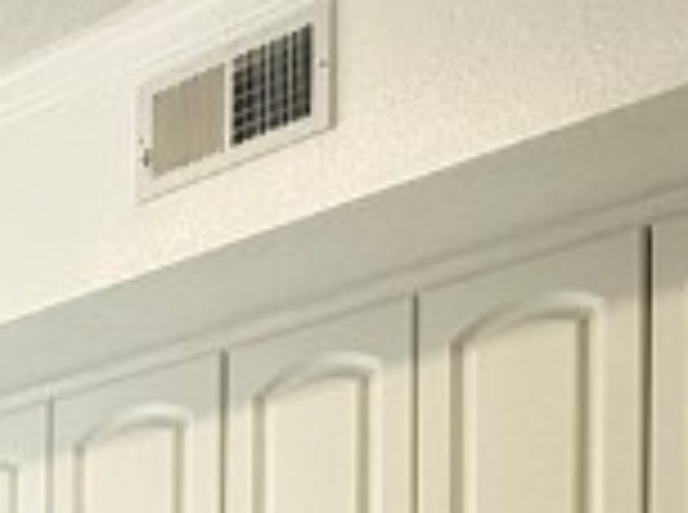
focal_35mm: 94
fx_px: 1864
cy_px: 981
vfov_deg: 13.7
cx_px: -261
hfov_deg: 19.0
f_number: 2.2
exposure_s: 1/120
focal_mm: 2.22
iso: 200
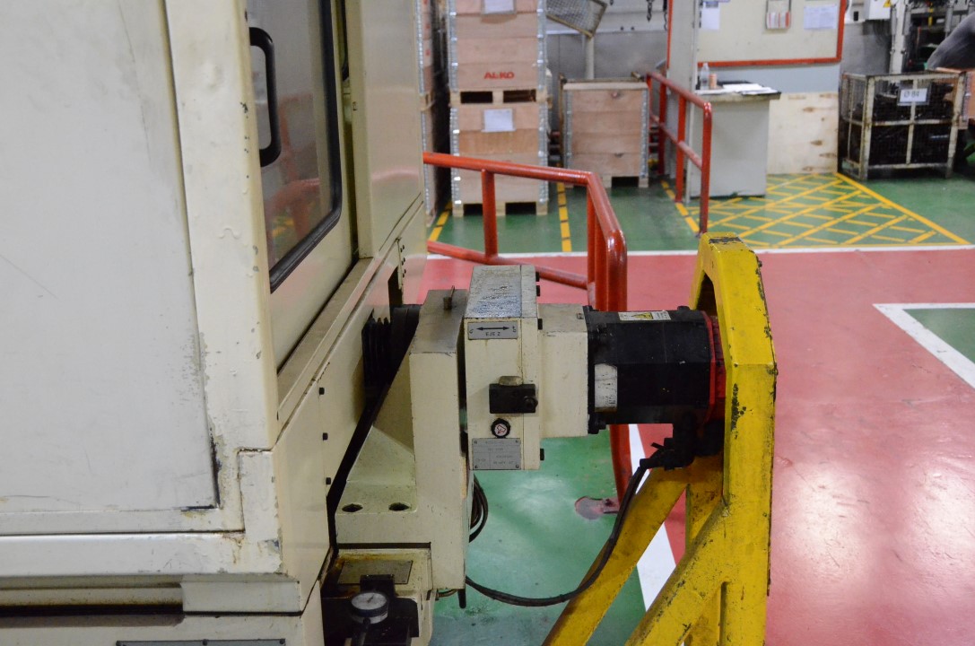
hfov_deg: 49.6
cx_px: 488
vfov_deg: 34.1
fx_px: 1054
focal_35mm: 39
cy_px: 323
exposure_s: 1/160
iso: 6400
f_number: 5
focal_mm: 26
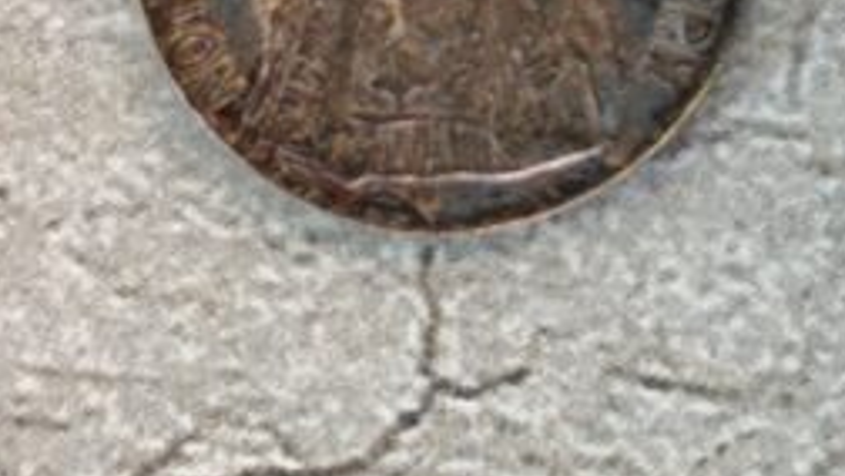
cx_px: 459
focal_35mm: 161
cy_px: -44
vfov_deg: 7.5
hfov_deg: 13.4
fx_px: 3609
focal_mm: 6.19
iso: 400
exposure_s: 1/25
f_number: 1.65
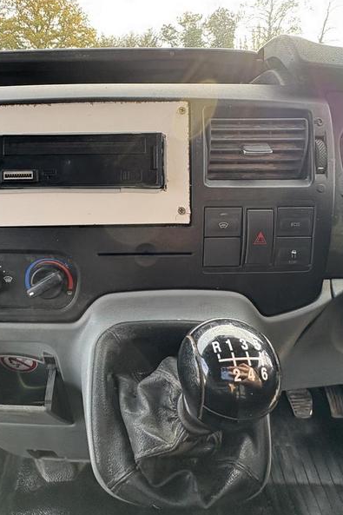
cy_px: 242
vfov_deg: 78.5
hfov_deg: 56.0
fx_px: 315
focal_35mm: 22
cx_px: 114
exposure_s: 1/99
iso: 80
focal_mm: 2.22
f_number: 2.2
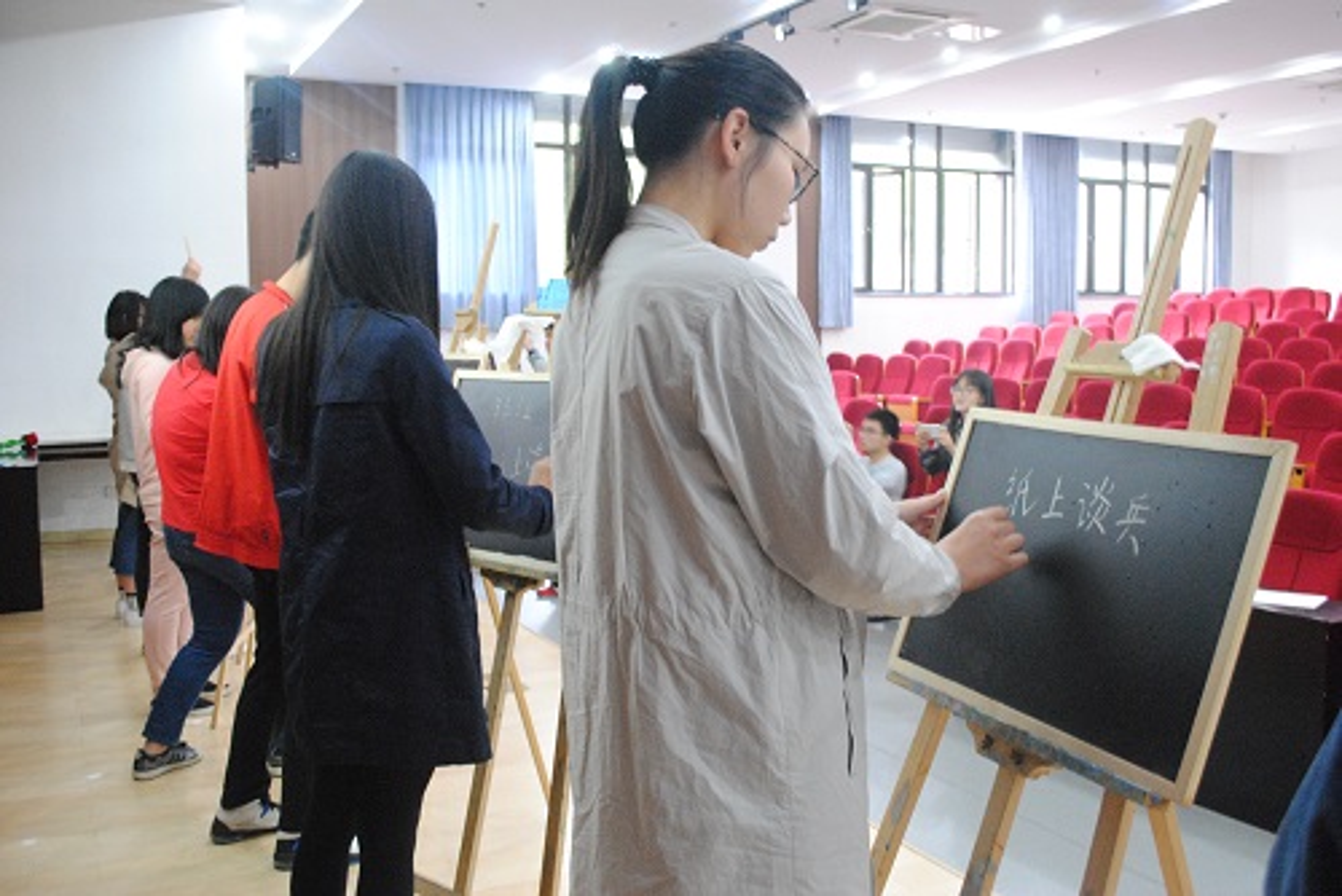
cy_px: 448
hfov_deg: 57.2
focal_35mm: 33
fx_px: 1231
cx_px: 671
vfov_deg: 40.0
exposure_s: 1/10
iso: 1600
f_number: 5
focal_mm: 22
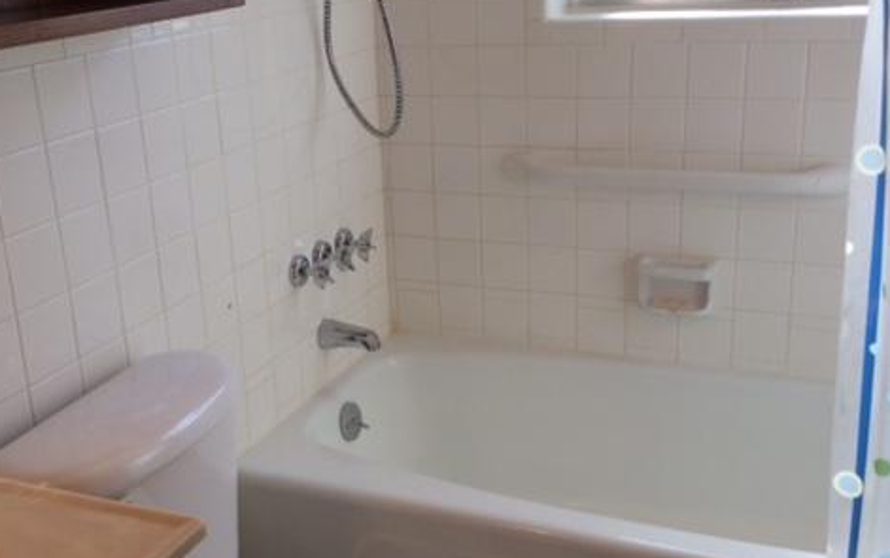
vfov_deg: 28.0
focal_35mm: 46
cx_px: 351
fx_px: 1116
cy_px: 274
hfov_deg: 43.2
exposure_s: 1/60
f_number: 2.4
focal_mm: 3.3
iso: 32
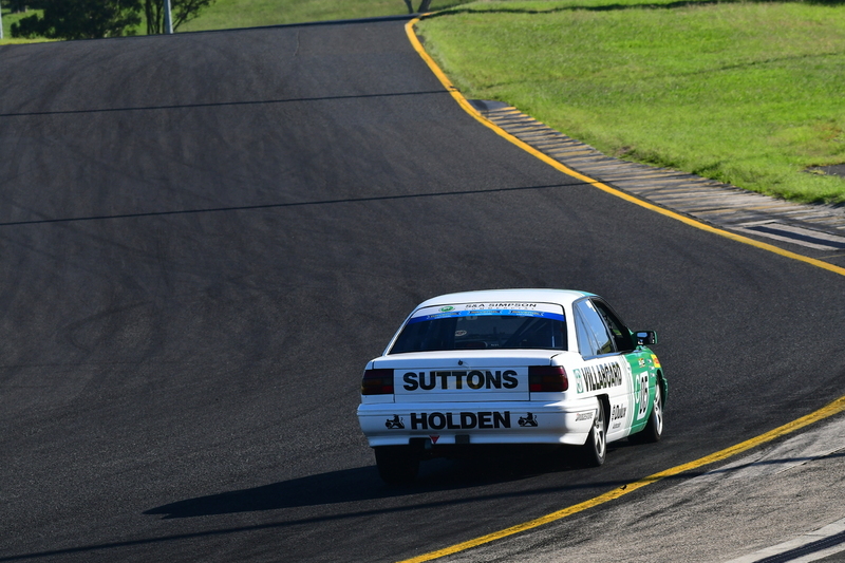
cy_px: 282
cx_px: 422
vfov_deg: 4.4
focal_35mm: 315
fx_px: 7392
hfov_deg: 6.5
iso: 500
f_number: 11
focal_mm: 210
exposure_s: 1/640
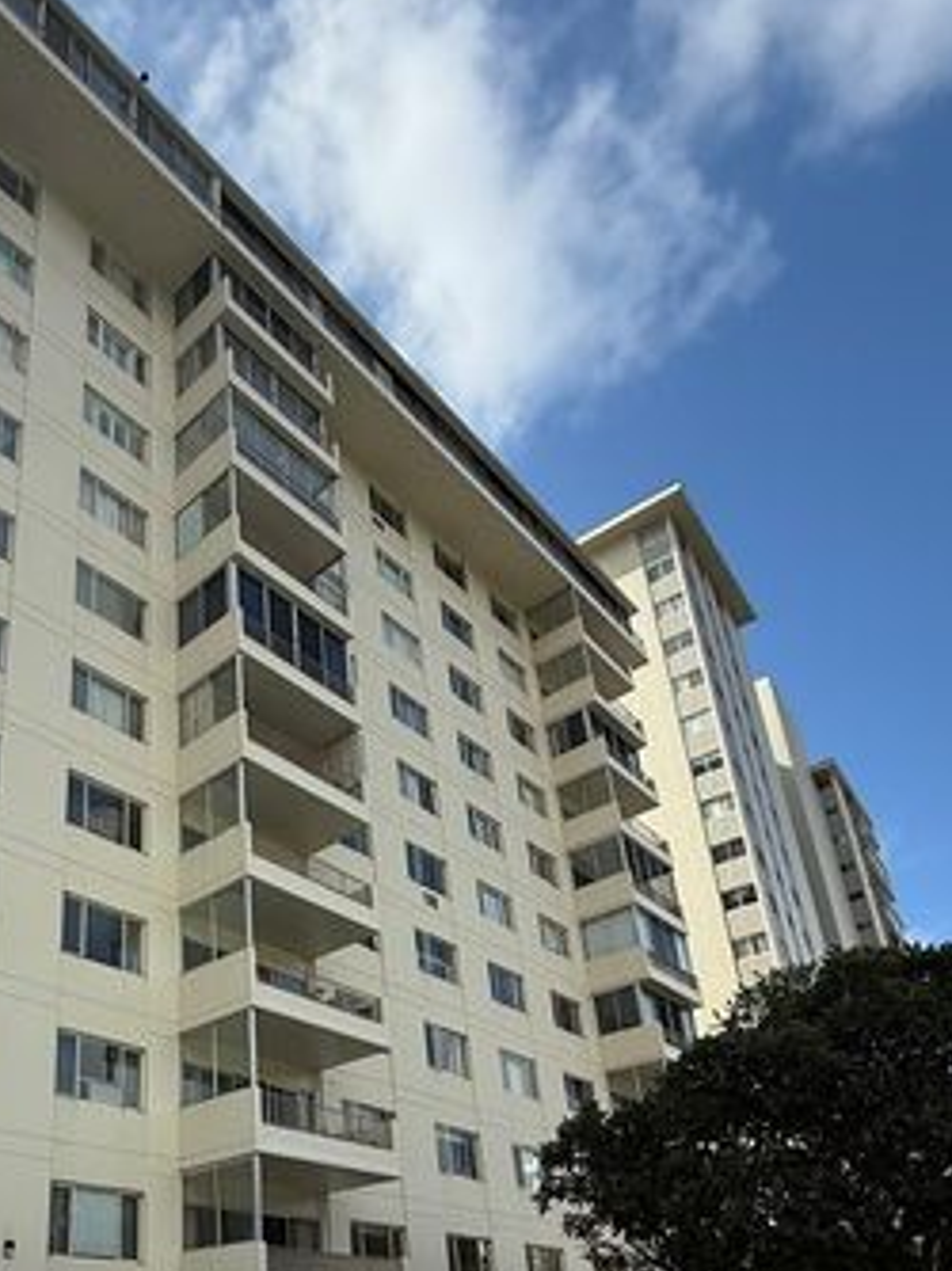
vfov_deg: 59.3
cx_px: 236
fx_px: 1028
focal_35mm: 28
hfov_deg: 47.8
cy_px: 987
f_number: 2.2
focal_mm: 2.22
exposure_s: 1/1339
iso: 50
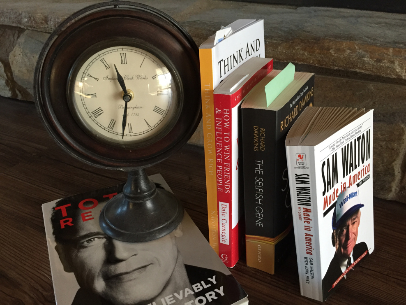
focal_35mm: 29
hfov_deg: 61.7
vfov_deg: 48.2
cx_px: 203
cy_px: 152
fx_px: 340
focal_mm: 4.15
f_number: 2.2
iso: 160
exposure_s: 1/30
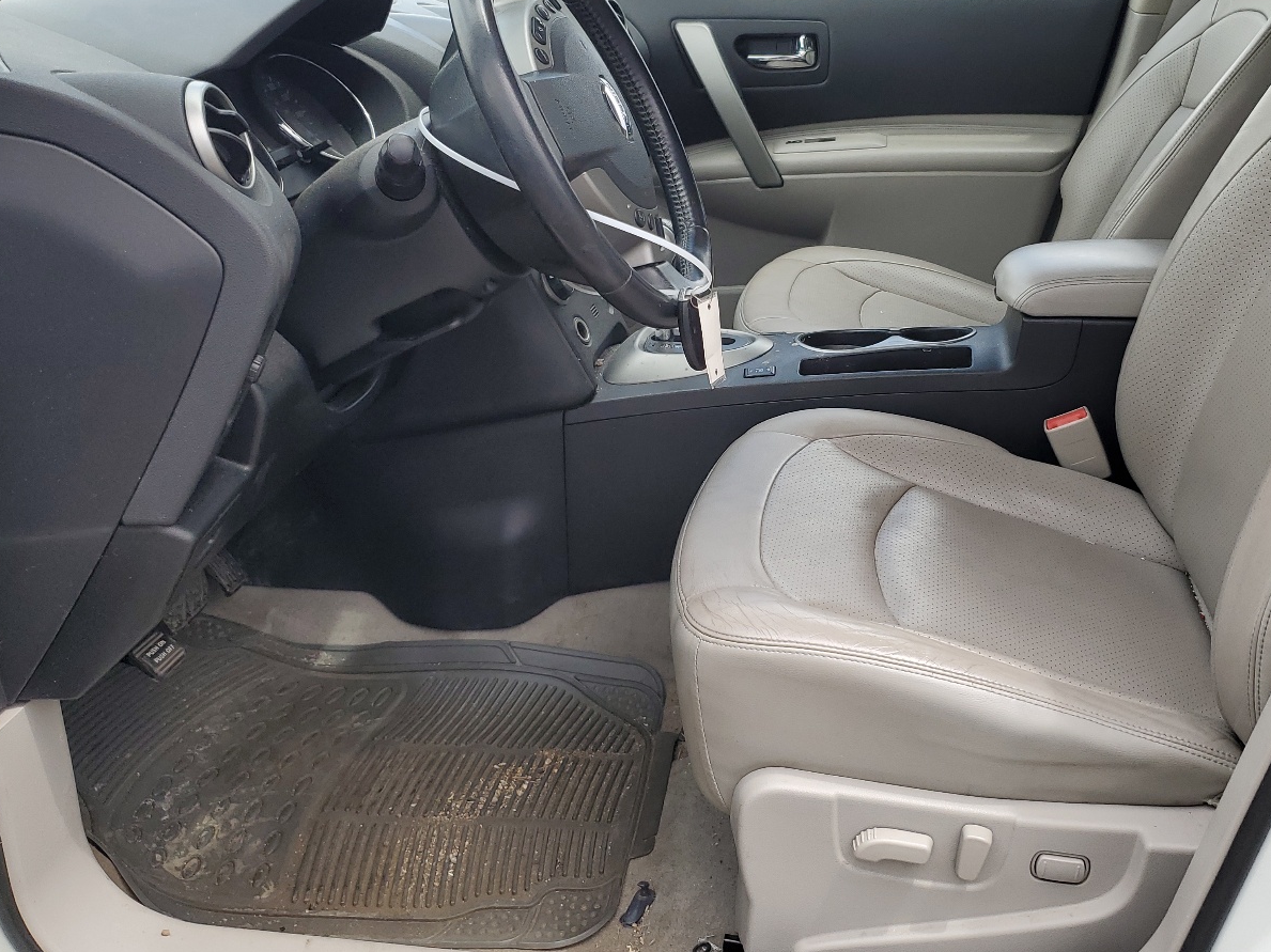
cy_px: 409
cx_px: 773
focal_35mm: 35
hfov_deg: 52.2
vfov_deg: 40.6
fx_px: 1285
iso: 50
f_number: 1.5
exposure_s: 1/556
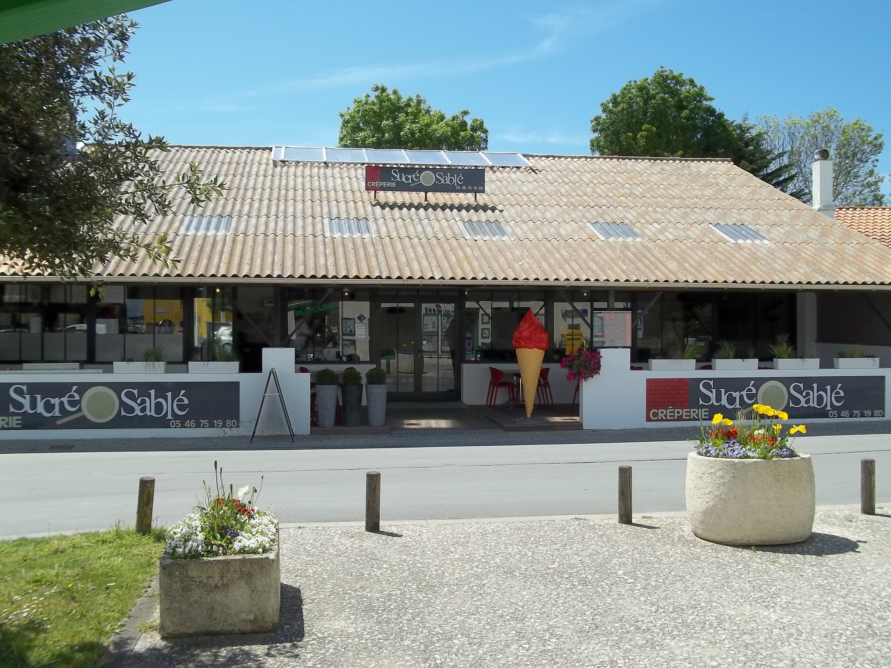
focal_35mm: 36
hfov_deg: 51.4
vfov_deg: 39.7
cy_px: 334
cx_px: 446
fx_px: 927
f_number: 8
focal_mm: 6.5
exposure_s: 1/160
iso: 64
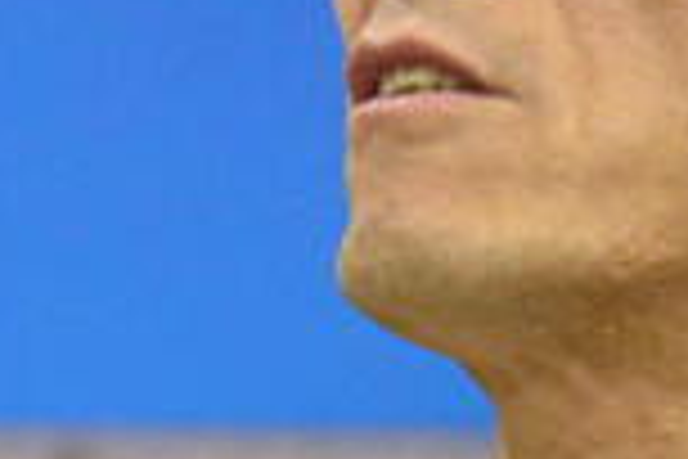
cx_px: -306
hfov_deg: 5.2
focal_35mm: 391
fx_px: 7472
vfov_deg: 3.5
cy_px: 839
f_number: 2.8
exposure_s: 1/200
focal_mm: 50
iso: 4000
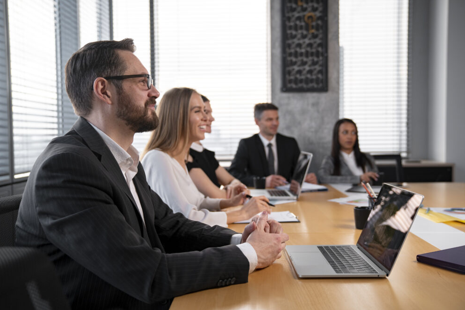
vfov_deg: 36.9
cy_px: 151
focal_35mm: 36
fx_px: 465
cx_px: 232
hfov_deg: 53.1
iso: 200
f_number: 3.2
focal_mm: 35
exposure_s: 1/320
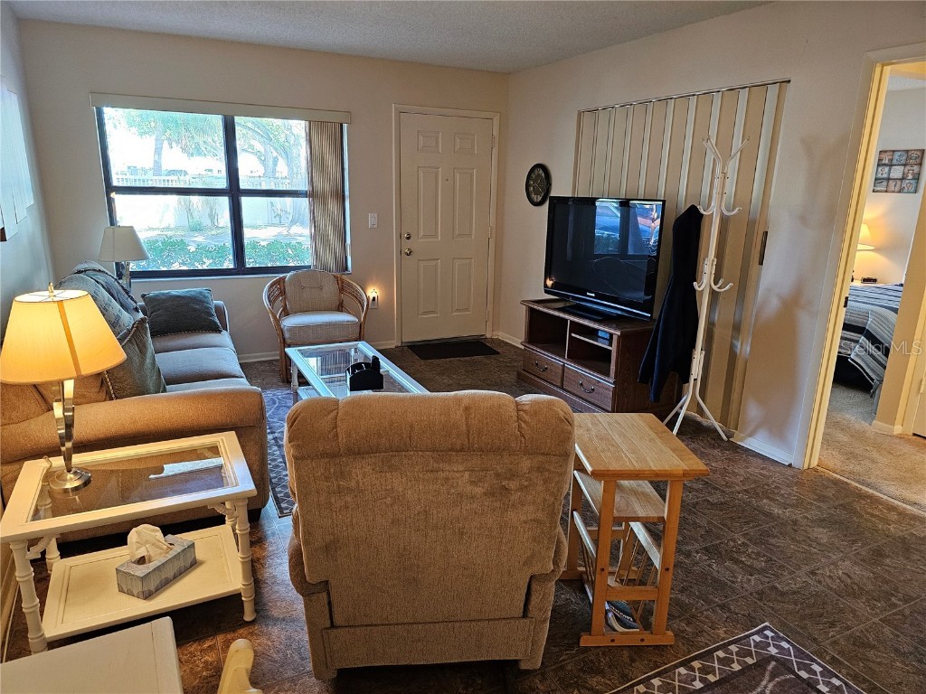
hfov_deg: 73.9
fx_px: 615
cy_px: 347
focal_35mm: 23
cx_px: 463
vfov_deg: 58.9
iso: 500
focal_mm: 6.3
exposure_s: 1/120
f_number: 1.7
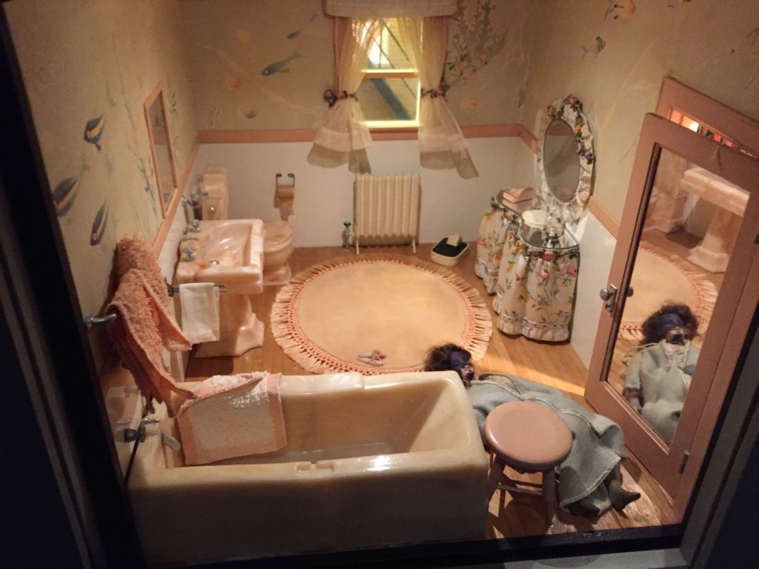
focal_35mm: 29
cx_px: 380
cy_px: 284
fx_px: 636
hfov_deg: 61.7
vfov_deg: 48.2
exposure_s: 1/15
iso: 250
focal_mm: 4.15
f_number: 2.2
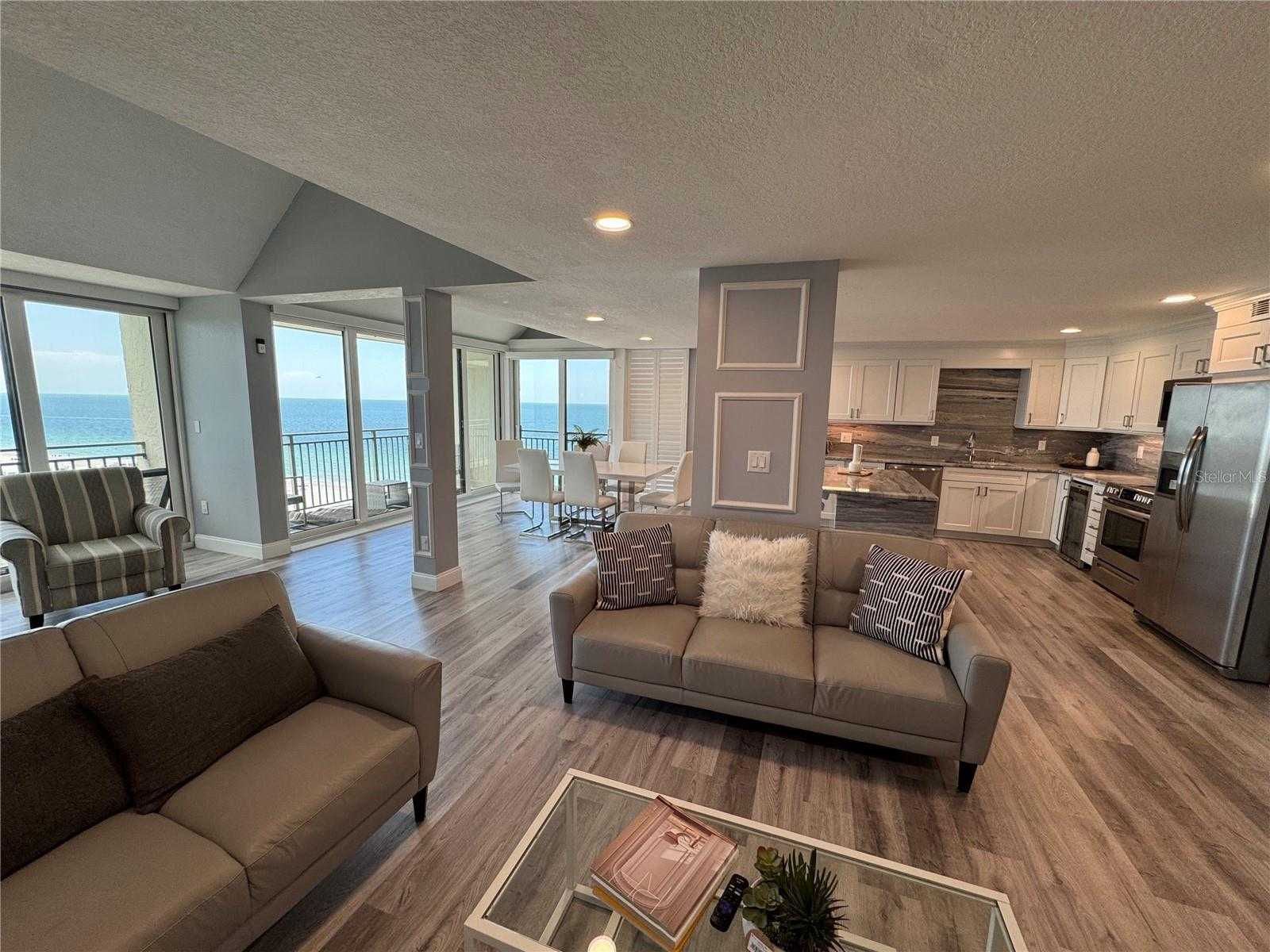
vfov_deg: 85.7
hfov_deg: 102.1
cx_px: 635
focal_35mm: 14
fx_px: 514
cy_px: 476
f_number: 2.2
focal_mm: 2.22
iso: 100
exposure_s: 1/120
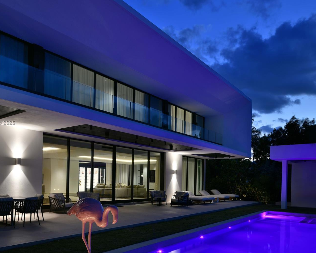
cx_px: 133
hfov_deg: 61.9
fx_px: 262
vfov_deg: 51.5
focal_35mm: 28
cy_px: 123
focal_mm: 24
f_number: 8
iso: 100
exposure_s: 1/2
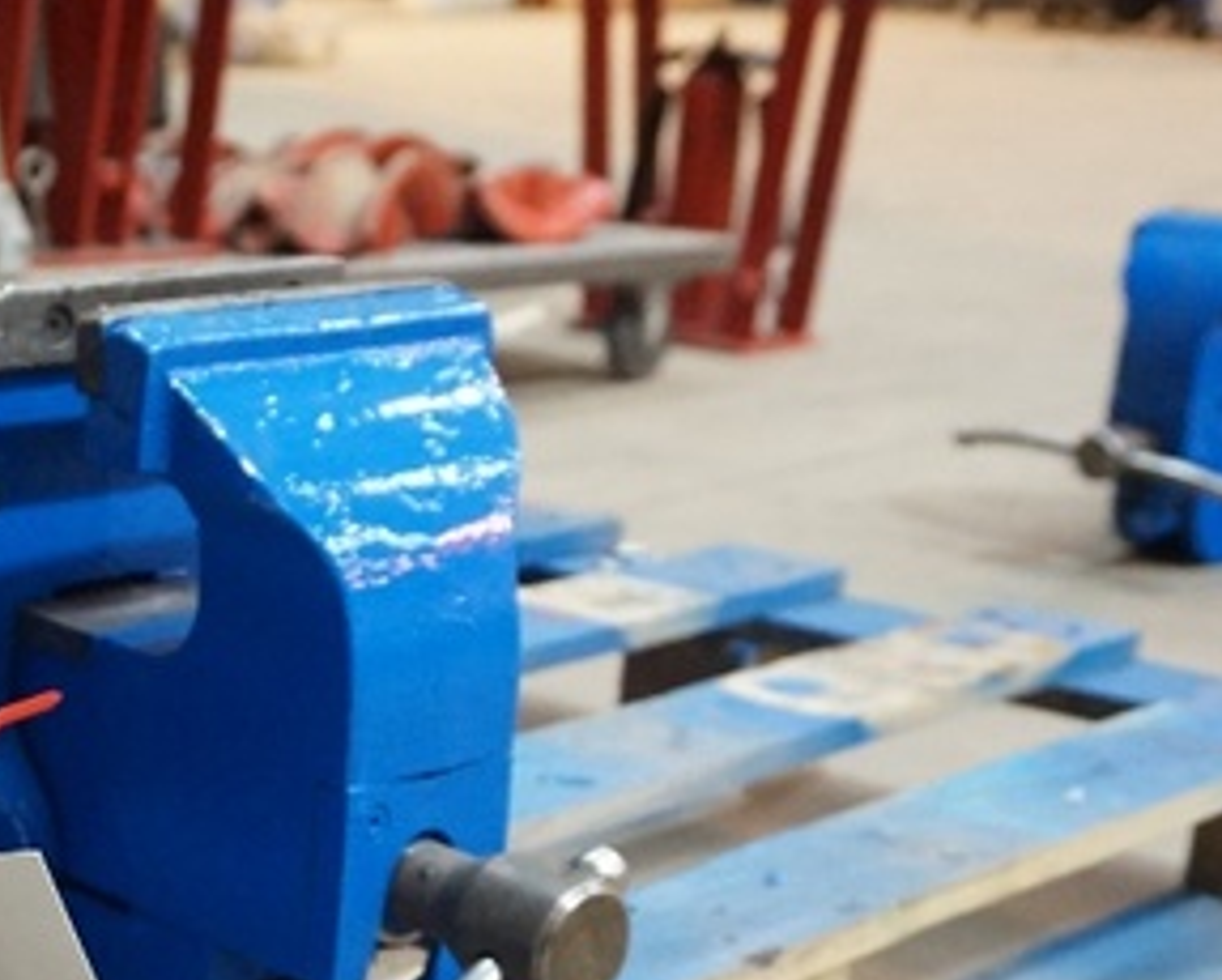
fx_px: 2685
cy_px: 882
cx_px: -64
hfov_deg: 24.2
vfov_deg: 20.3
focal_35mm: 74
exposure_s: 1/50
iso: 3200
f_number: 4
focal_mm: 21
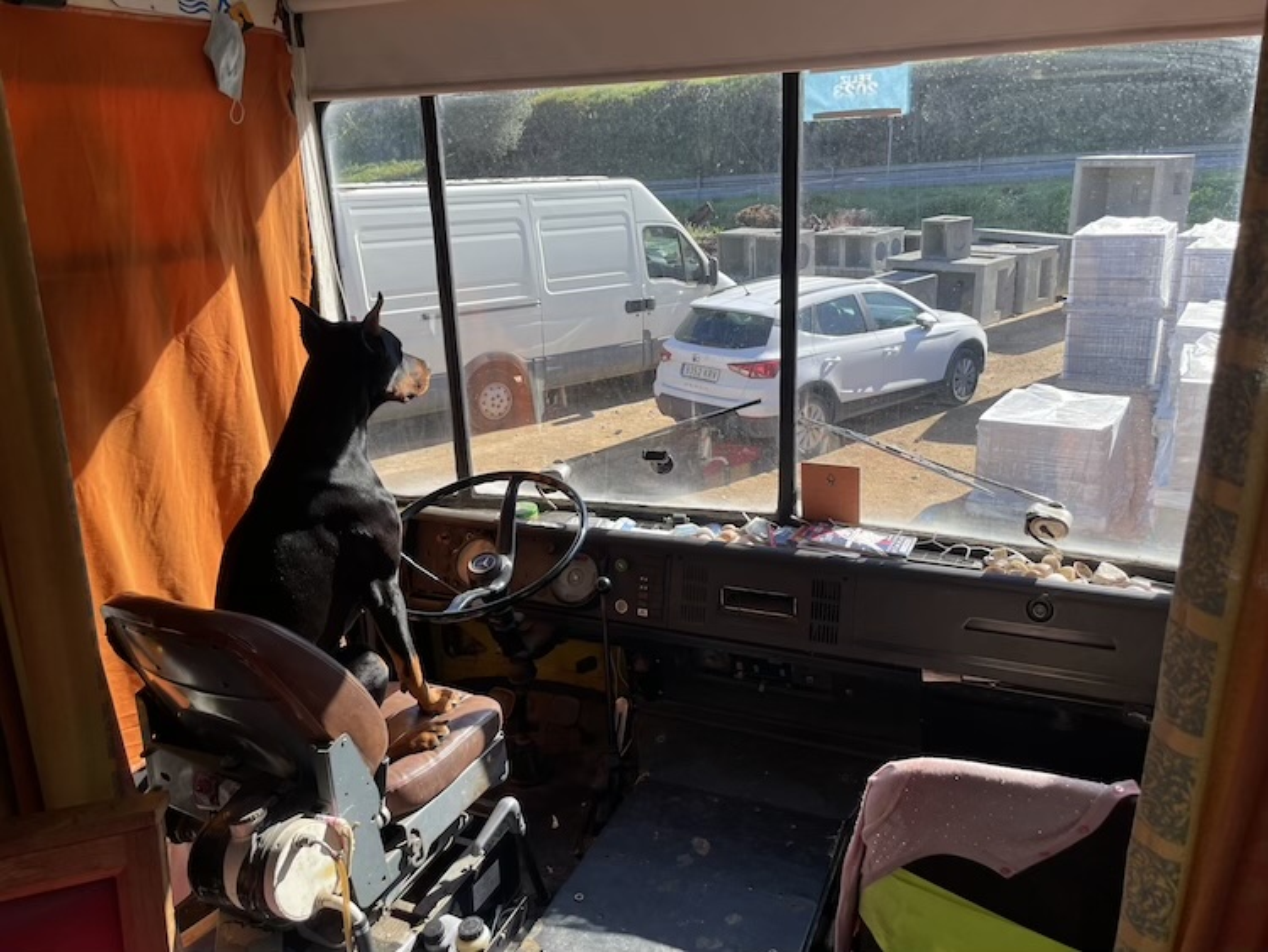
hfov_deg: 67.3
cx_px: 634
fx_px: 953
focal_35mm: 26
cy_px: 476
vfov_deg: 53.1
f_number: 1.6
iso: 32
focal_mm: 4.2
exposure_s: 1/932
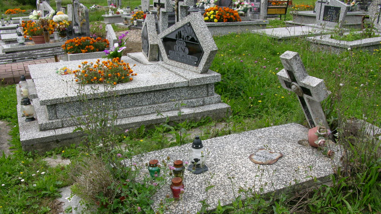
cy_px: 141
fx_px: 394
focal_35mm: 39
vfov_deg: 30.2
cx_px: 194
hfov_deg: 51.6
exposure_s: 1/160
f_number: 5
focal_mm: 8.9
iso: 50
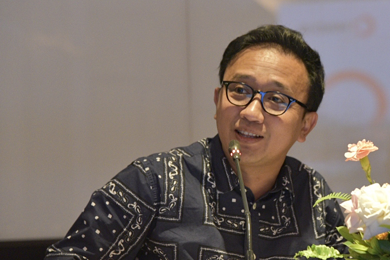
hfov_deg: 11.8
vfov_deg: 7.9
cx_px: 265
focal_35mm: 174
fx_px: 1885
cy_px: 122
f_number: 4.5
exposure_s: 1/80
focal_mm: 120
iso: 6400
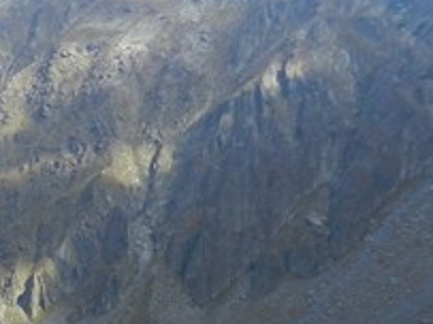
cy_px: 275
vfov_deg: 12.7
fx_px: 1450
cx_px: -335
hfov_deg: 14.9
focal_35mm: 116
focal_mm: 4
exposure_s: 1/800
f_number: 3.4
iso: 160
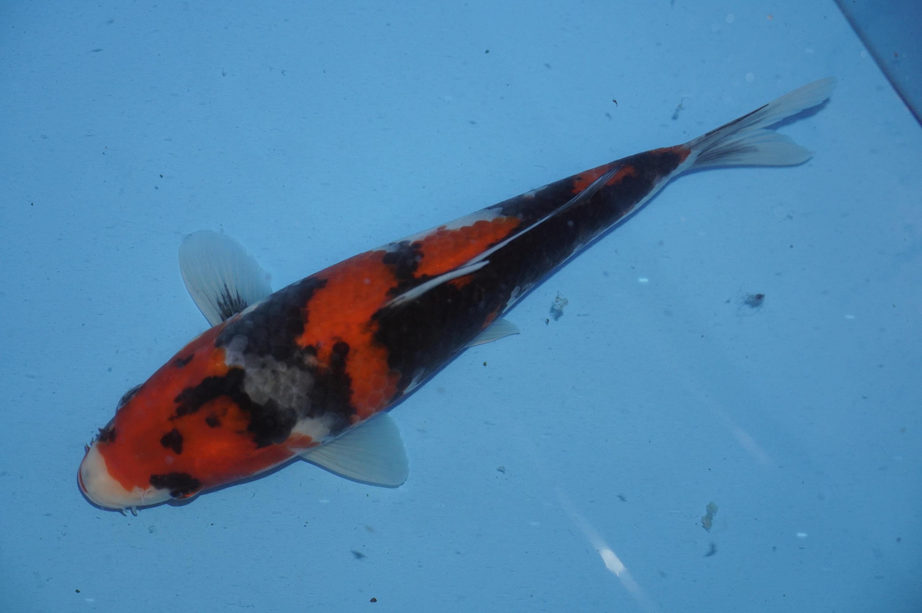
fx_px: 2533
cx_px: 461
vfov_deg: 13.8
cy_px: 306
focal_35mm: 99
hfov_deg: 20.6
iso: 1000
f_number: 5.6
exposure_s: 1/100
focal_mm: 66
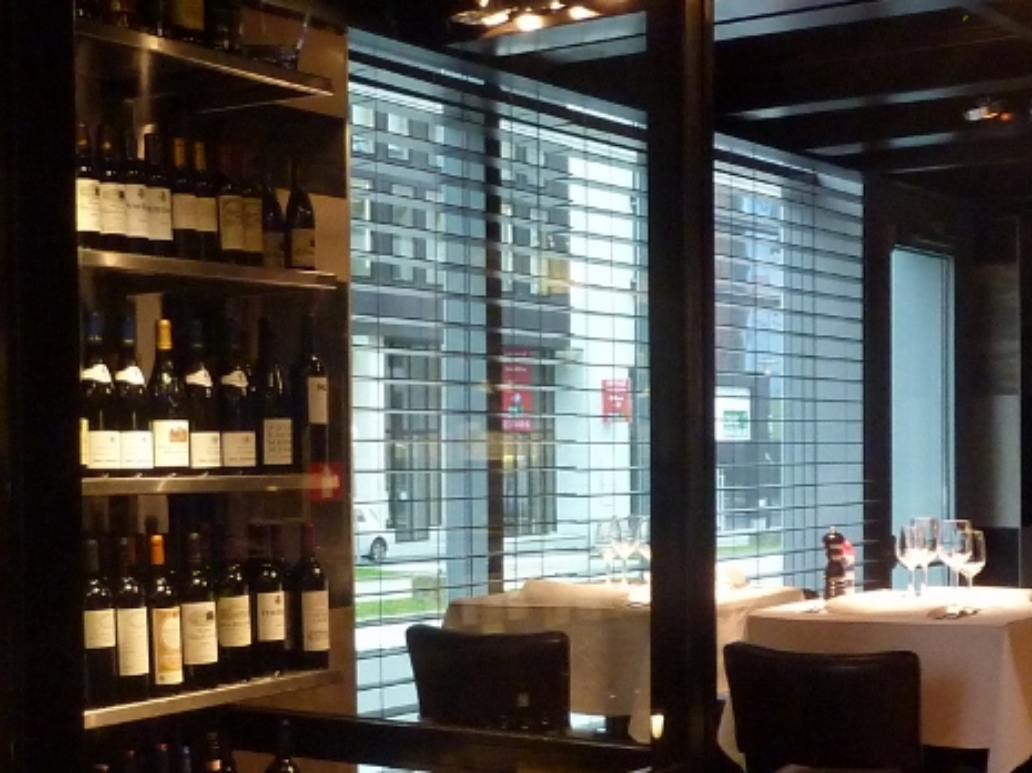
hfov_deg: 31.2
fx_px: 1847
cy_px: 482
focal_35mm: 62
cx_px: 486
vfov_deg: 23.6
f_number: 3.3
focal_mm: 4.1
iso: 400
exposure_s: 1/15
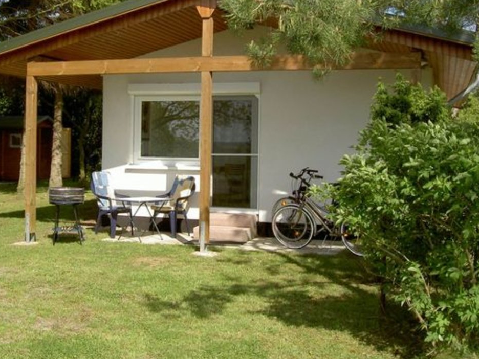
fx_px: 692
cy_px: 144
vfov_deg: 29.0
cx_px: 202
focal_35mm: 50
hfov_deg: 38.1
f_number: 4.7
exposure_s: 1/385
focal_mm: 8
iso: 100
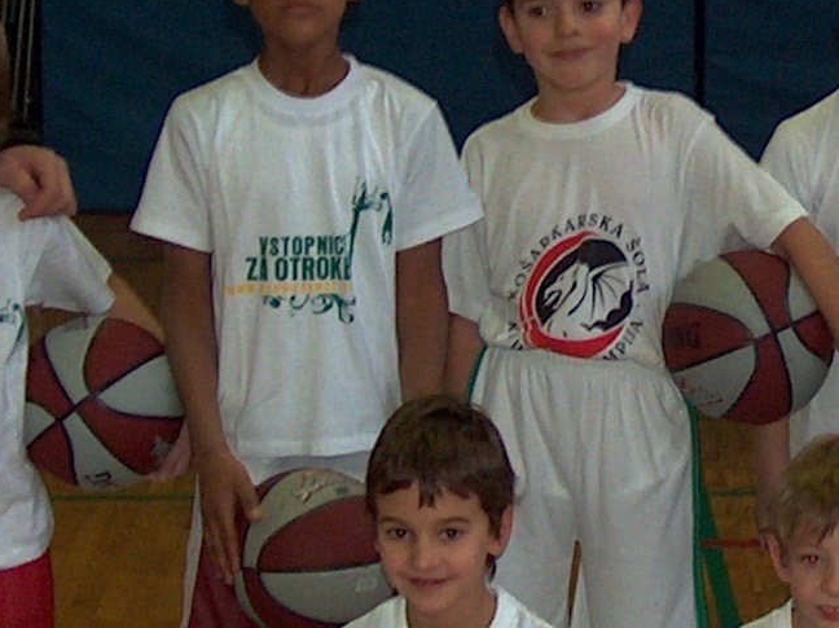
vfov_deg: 9.9
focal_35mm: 149
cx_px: 614
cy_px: 255
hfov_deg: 13.2
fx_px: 3609
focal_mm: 7.6
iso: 100
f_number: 2.8
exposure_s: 1/60
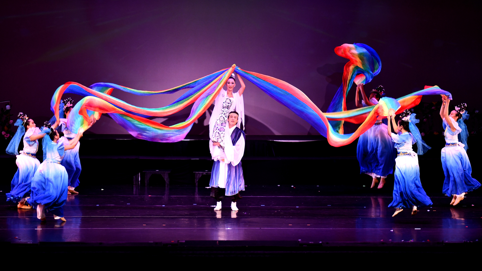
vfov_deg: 9.5
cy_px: 120
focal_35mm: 128
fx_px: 1636
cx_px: 241
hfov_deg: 16.8
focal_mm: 122
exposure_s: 1/160
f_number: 3.2
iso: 560
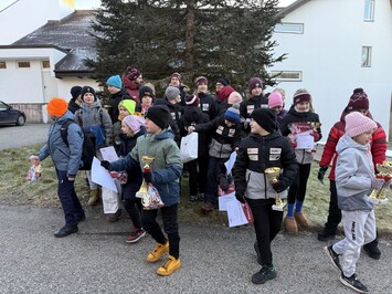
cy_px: 147
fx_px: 272
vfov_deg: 56.8
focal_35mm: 24
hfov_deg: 71.6
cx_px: 196
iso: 100
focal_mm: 6.76
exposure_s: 1/144
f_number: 1.78
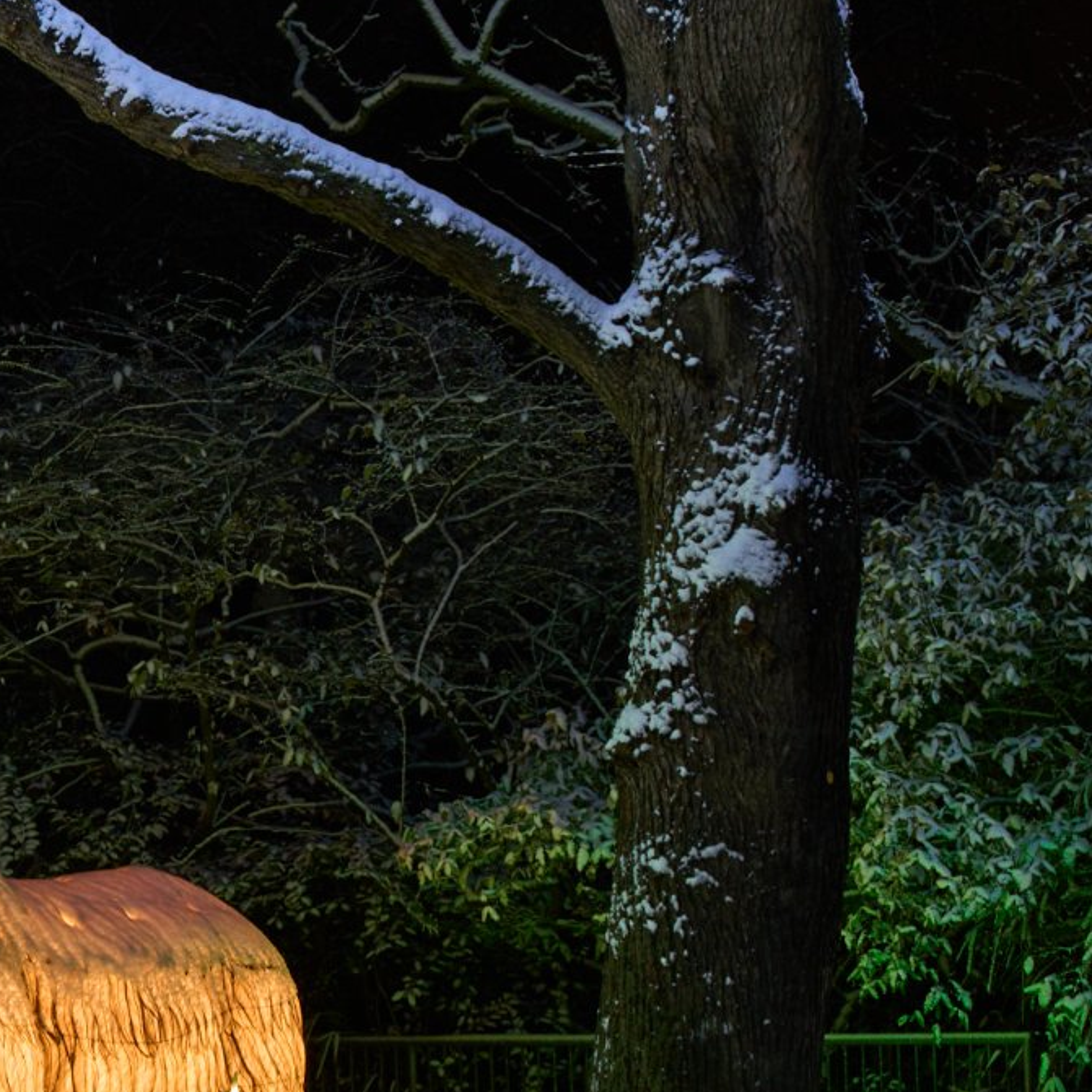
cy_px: 304
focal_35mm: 227
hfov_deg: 7.6
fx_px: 8102
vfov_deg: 7.7
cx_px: -573
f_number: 8
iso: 100
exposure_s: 1/3
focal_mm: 70
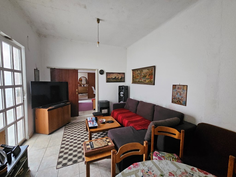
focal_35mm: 13
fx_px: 89
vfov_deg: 89.9
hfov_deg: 106.2
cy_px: 88
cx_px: 118
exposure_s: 1/25
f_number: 2.2
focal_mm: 2.2
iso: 2000
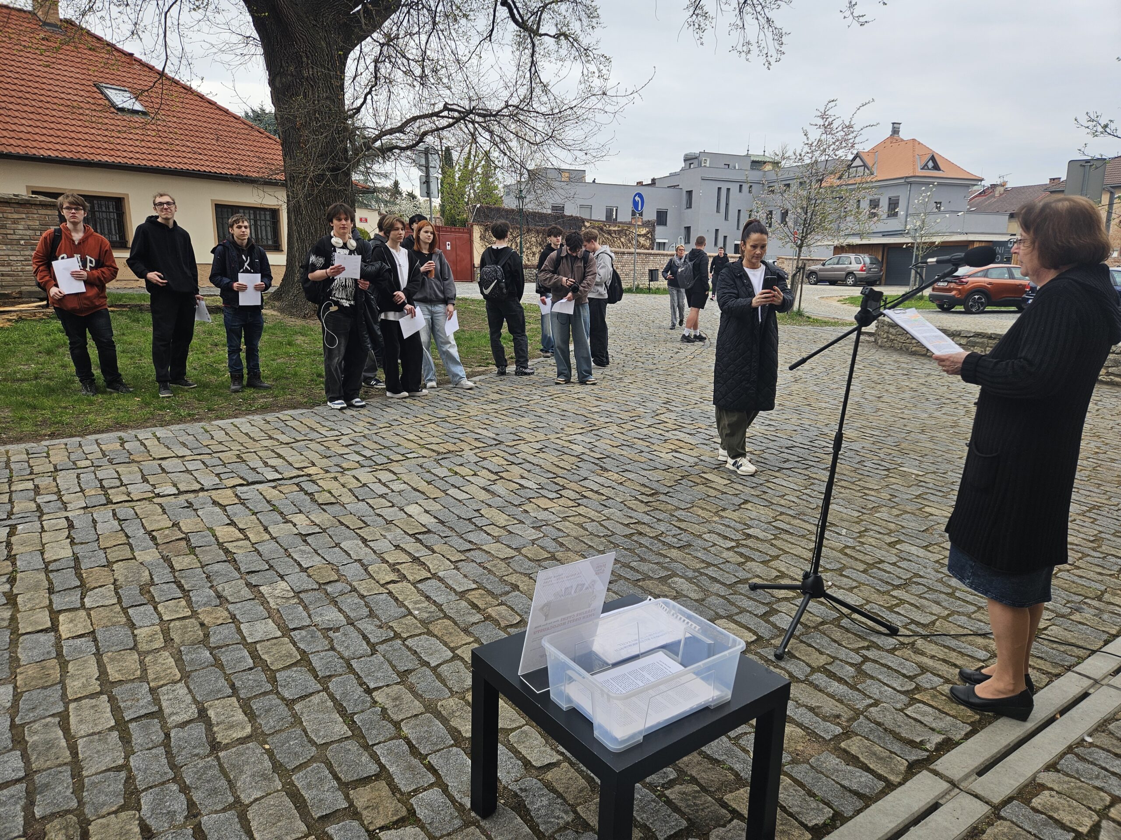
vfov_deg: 58.9
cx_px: 560
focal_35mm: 23
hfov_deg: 73.9
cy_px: 420
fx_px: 745
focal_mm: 5.4
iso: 25
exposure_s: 1/262
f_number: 1.8
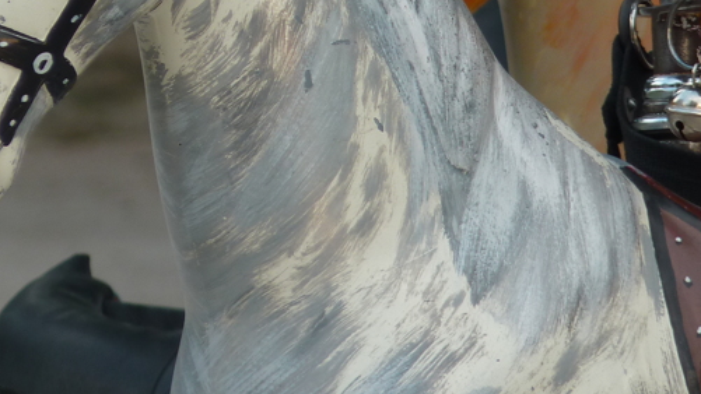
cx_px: 537
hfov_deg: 3.0
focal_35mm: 716
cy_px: 48
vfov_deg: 1.7
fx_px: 13311
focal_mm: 58.5
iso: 80
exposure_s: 1/80
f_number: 3.7
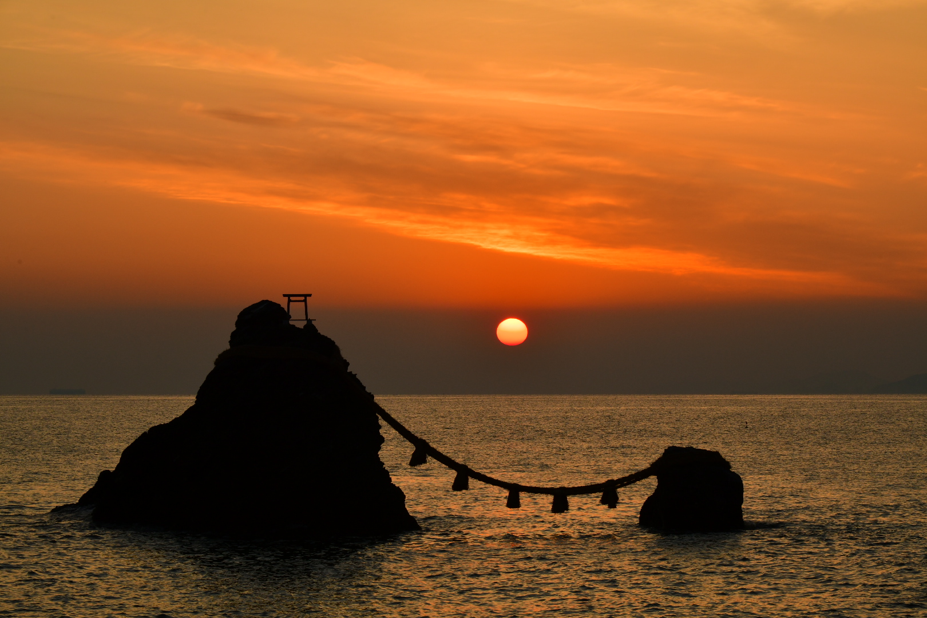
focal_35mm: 130
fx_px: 3347
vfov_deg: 10.5
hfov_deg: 15.8
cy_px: 309
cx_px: 464
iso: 250
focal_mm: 130
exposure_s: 1/320
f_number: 16
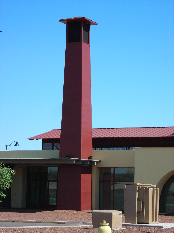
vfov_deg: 19.1
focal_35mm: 103
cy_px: 116
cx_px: 87
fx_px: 690
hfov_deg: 14.4
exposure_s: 1/314
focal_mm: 17
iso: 50
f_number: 4.9
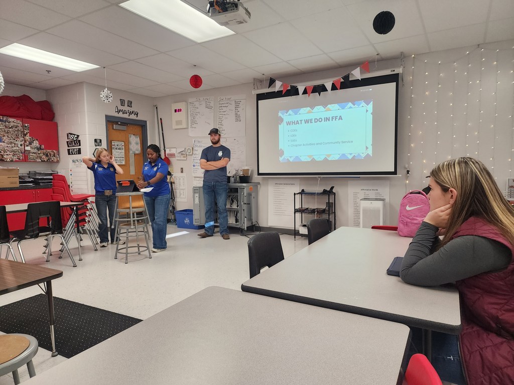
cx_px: 257
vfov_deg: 58.9
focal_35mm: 23
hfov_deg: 73.9
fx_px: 342
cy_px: 192
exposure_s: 1/120
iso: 200
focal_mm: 6.4
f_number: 1.8
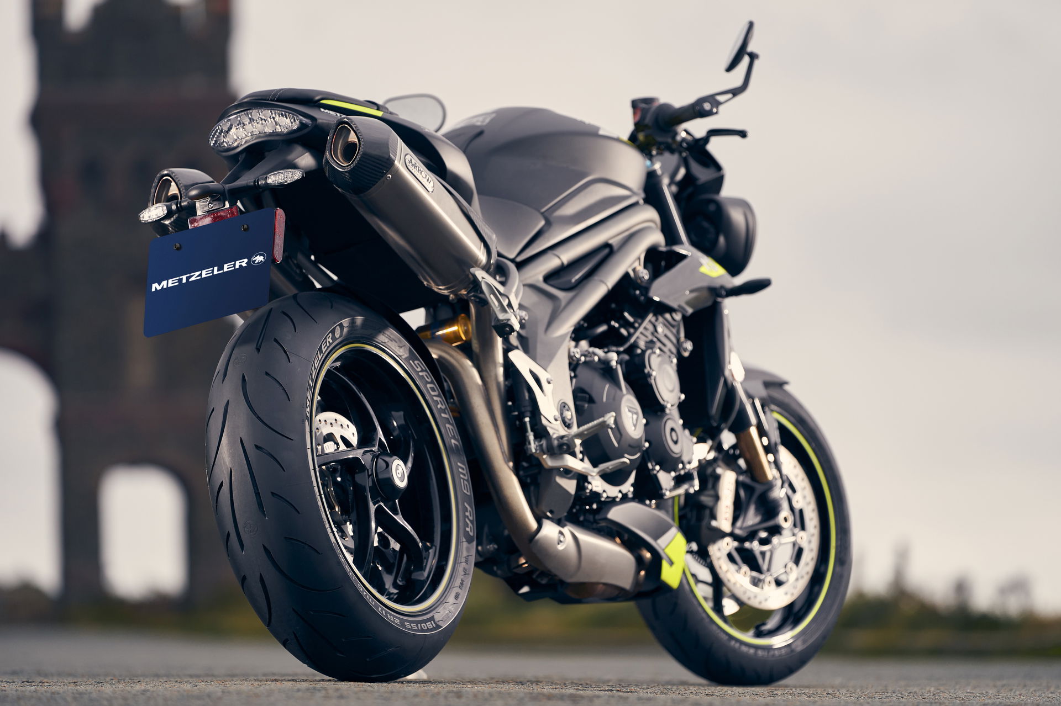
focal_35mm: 186
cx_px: 530
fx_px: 5480
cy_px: 353
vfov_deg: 7.4
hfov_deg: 11.1
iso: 640
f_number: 3.5
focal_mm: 186
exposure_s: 1/125
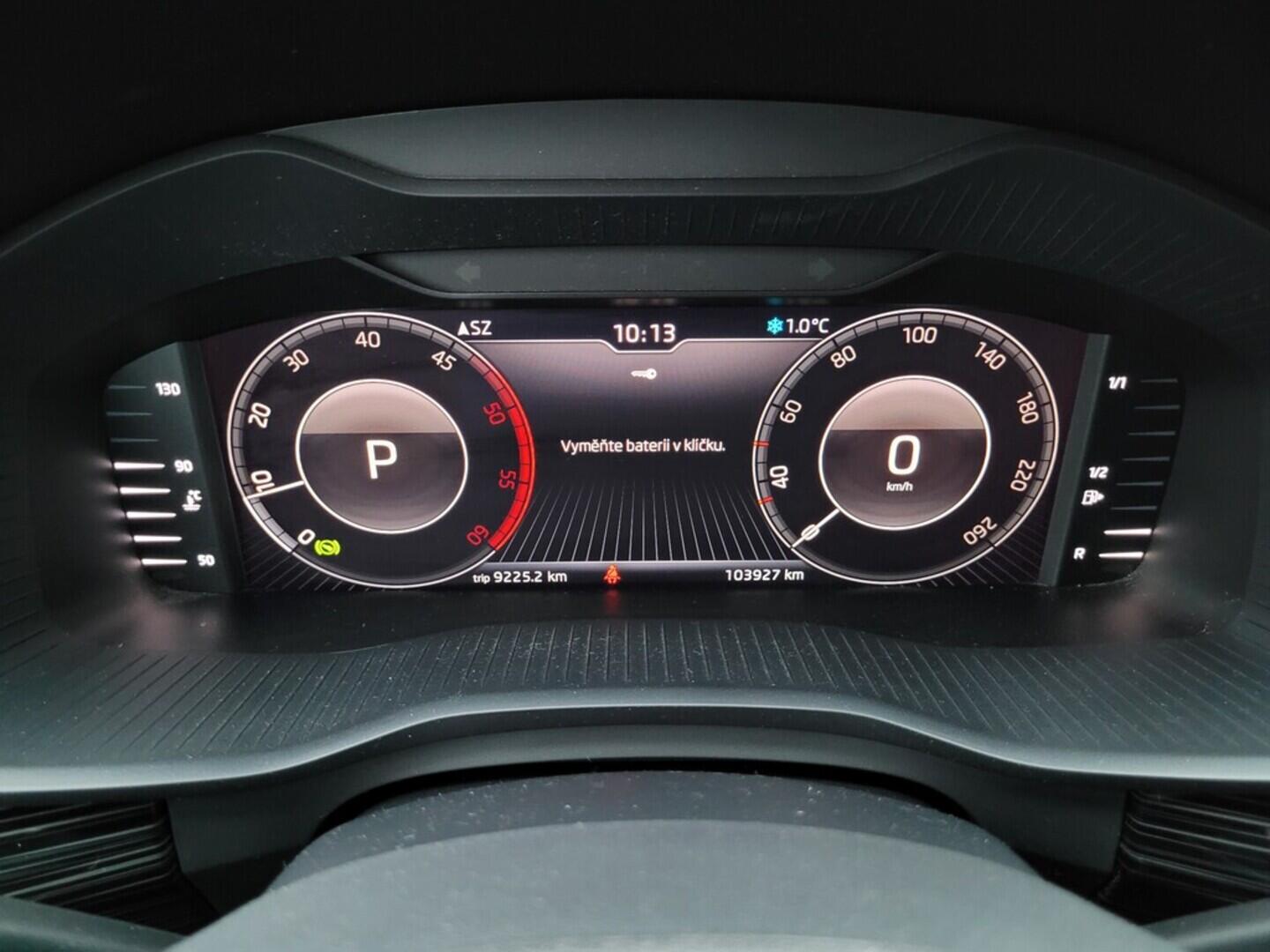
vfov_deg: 53.1
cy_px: 476
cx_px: 635
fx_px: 954
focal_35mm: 26
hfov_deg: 67.3
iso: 1000
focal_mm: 5.4
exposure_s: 1/25
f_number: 1.8
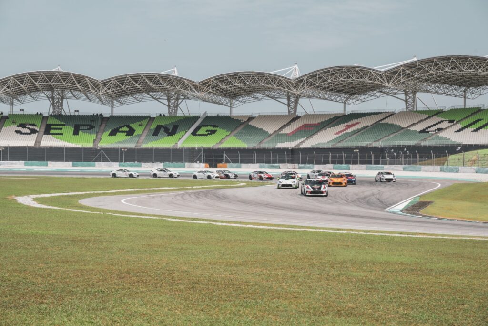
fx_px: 908
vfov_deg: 20.3
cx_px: 244
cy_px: 163
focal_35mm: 67
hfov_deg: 30.1
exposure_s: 1/400
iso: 250
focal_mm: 67
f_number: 8
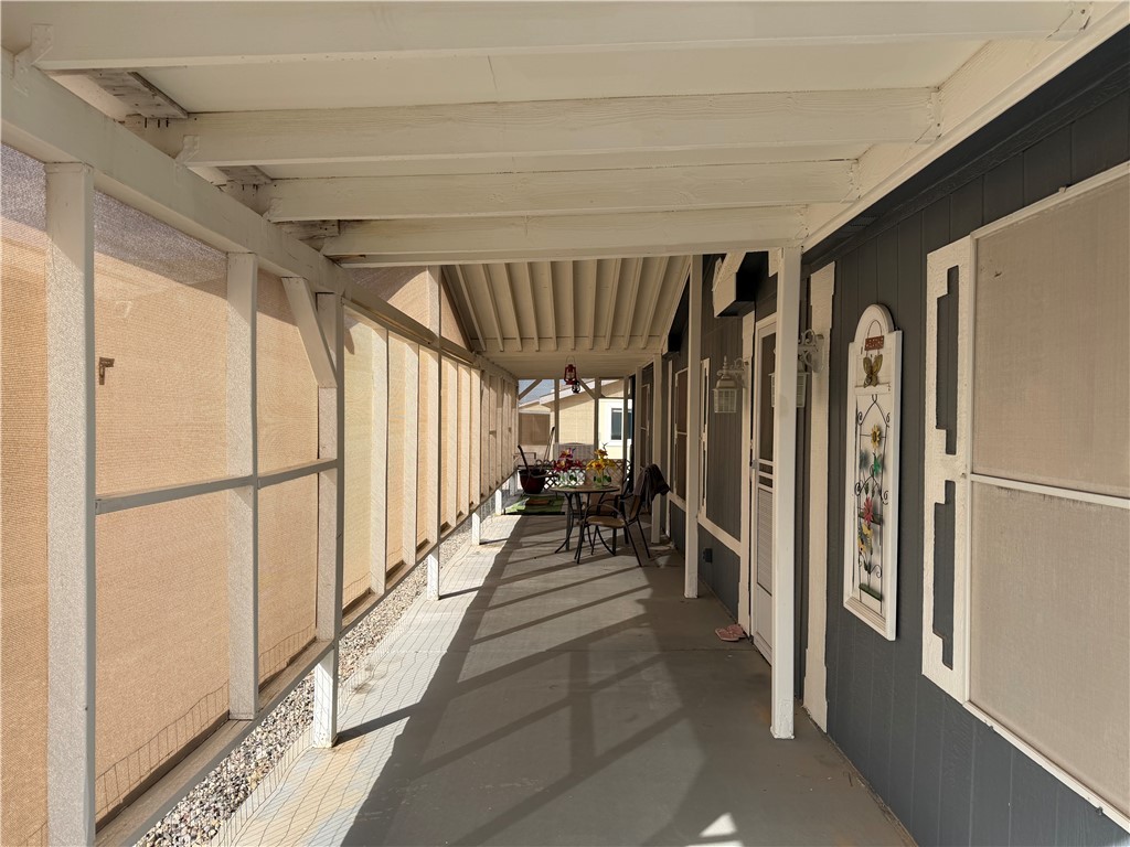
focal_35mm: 24
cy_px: 424
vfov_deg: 56.8
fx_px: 783
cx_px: 565
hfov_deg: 71.6
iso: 80
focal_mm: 6.76
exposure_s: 1/3279
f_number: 1.78
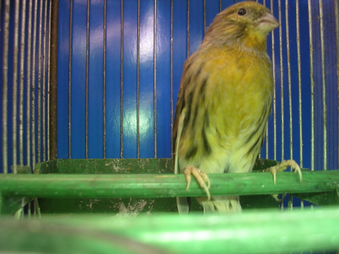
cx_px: 170
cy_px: 127
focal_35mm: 38
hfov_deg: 49.0
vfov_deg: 37.7
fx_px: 372
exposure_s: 1/60.1
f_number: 2.8
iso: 81
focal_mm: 5.8
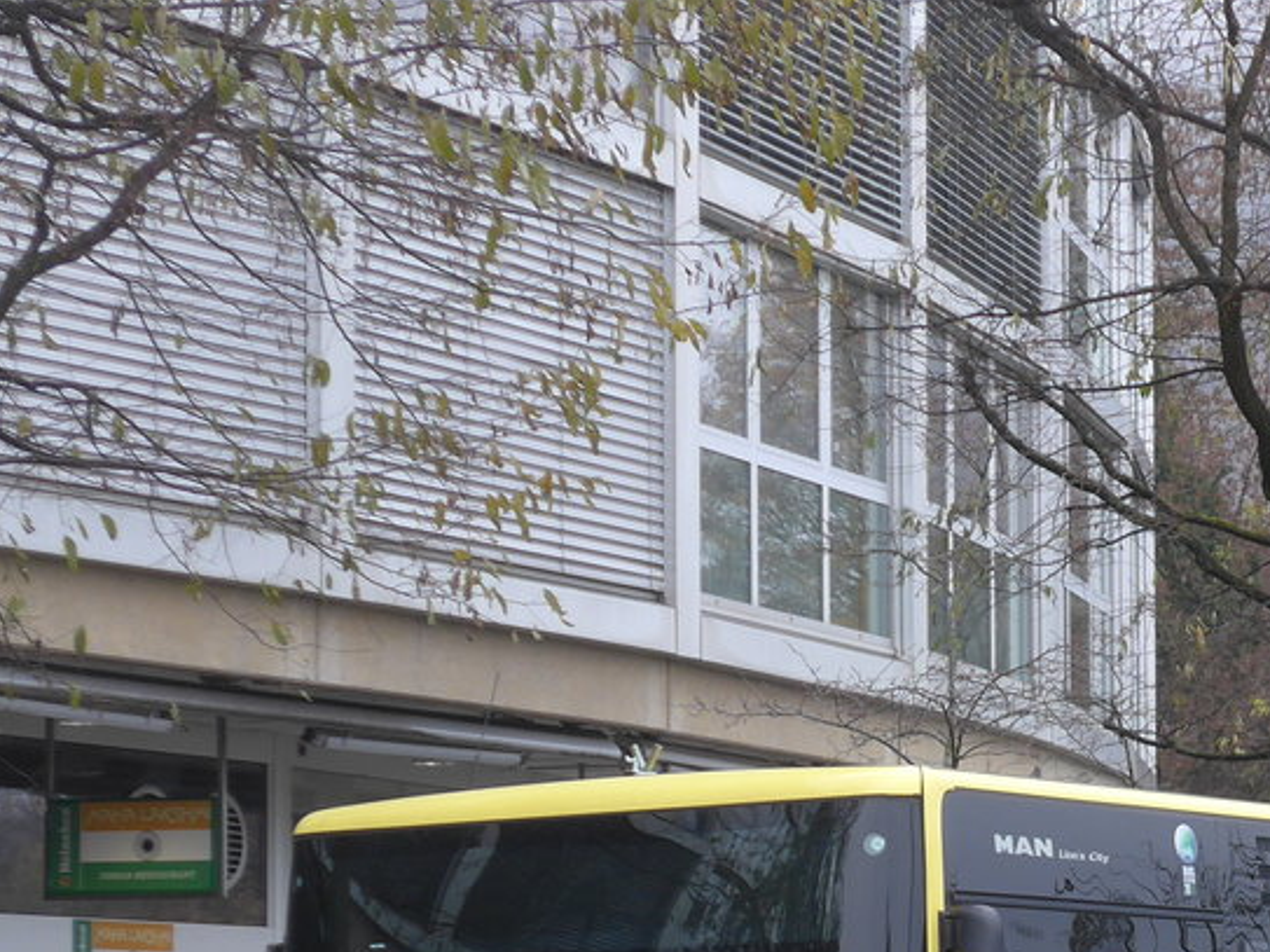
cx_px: 1289
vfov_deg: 10.7
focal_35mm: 137
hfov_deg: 14.2
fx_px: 5025
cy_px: 947
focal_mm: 12.7
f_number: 3.7
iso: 125
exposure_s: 1/80
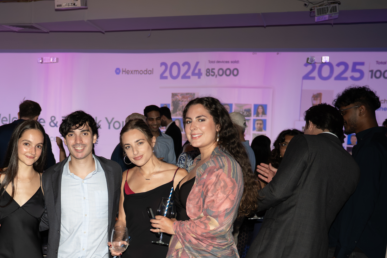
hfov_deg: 36.8
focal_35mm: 52
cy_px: 236
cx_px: 74
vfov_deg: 25.1
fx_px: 559
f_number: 2.8
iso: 1600
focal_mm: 28
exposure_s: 1/160
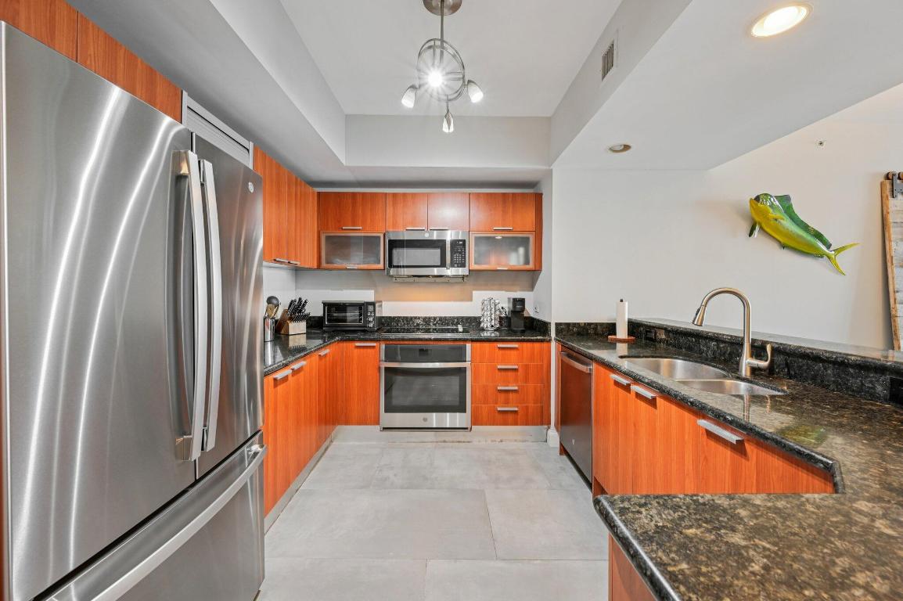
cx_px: 452
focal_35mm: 14
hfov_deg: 104.3
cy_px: 300
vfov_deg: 81.1
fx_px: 351
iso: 800
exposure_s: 1/13
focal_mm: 14
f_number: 8
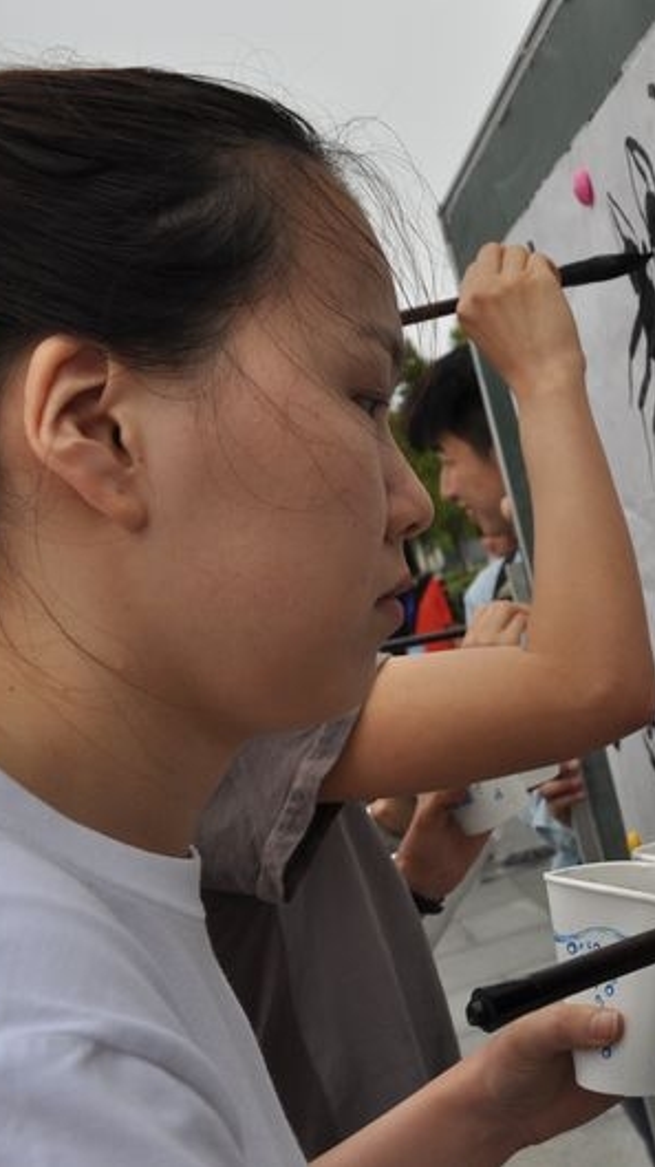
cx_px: 818
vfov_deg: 36.6
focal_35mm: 57
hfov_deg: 19.6
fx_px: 1762
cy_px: 584
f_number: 7.1
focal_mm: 24
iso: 200
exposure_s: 1/640
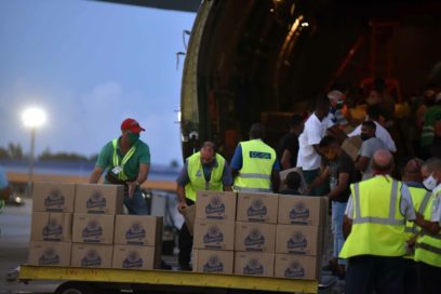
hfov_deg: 10.3
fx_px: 2450
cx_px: 220
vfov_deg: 6.9
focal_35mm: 200
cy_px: 147
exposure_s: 1/160
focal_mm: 200
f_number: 2.8
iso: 1600
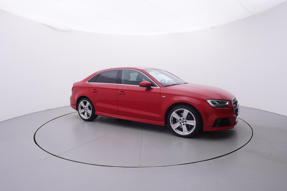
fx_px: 179
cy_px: 96
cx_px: 144
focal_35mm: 22
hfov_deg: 77.3
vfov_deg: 56.2
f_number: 5
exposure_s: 1/80
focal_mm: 15
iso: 200
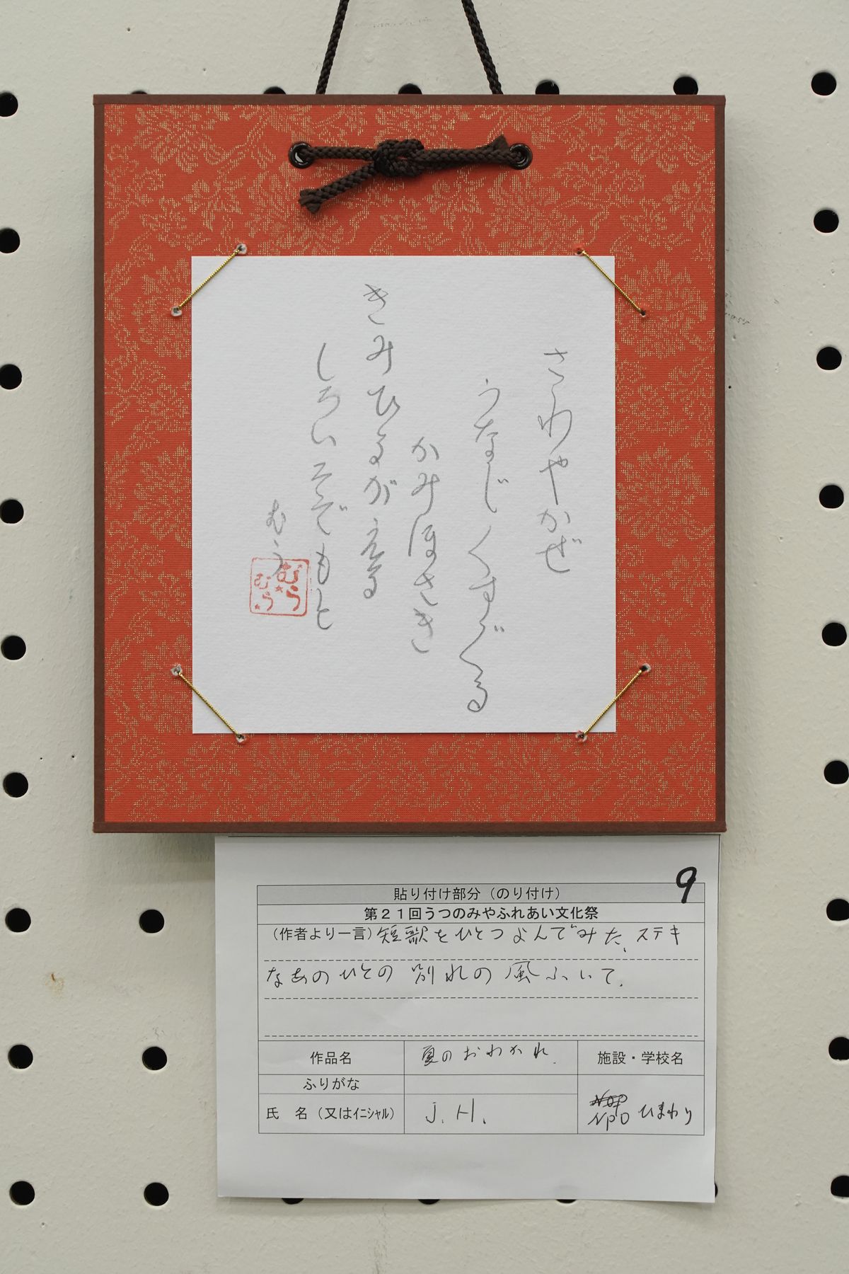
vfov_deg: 19.5
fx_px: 3714
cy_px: 637
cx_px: 424
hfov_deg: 13.0
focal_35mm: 105
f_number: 8
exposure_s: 1/50
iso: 3200
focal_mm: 105
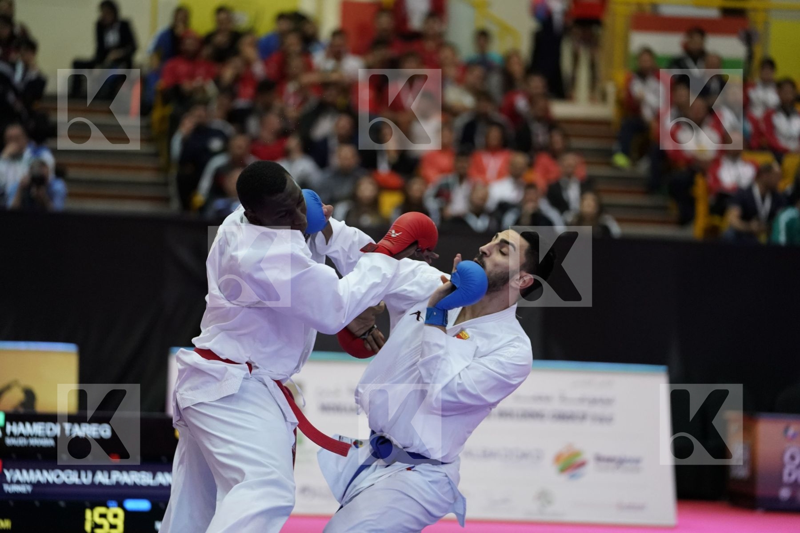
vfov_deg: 9.7
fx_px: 3155
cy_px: 266
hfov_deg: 14.4
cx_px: 400
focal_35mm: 142
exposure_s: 1/1000
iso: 5000
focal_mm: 142
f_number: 2.8
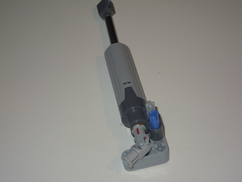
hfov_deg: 22.5
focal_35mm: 87
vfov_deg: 17.0
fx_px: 608
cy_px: 91
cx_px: 121
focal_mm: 15.5
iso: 100
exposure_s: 1/50
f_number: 4.9
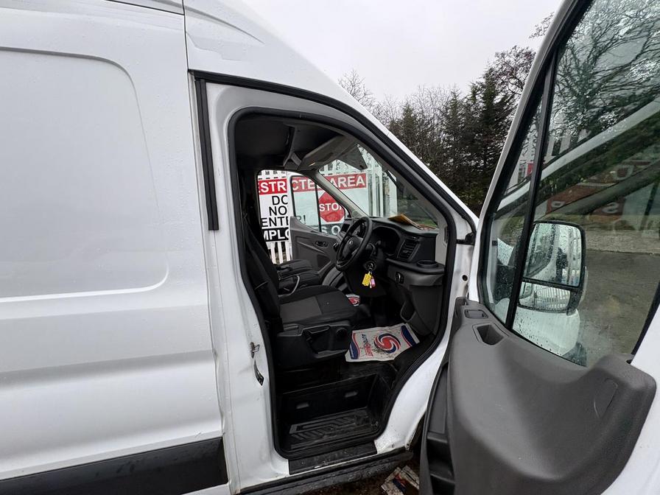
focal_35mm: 14
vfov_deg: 85.7
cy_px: 248
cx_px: 330
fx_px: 267
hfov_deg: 102.1
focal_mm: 2.22
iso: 40
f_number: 2.2
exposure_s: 1/278
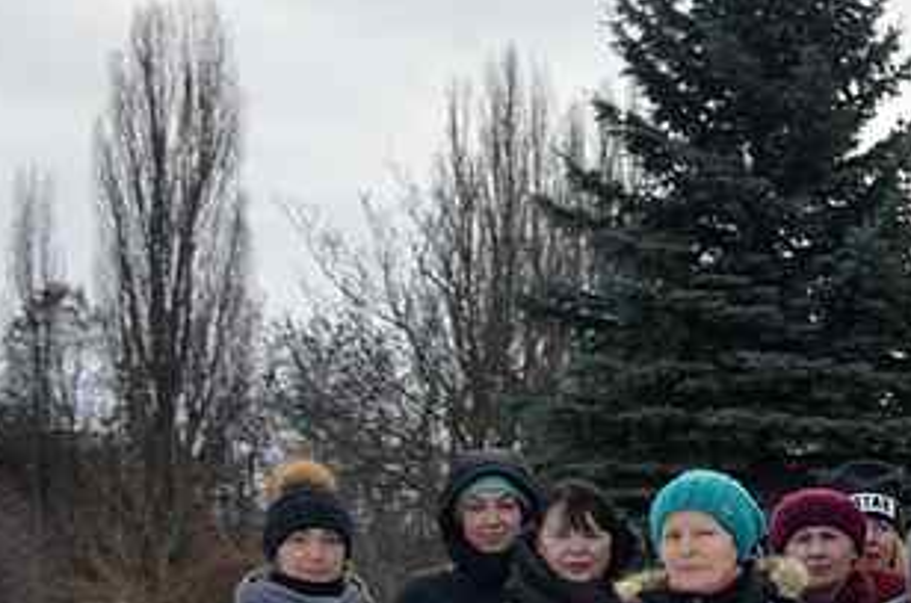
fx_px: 2955
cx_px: 1754
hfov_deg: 14.8
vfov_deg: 11.6
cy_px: 507
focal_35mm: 117
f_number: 7.1
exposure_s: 1/200
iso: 100
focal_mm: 20
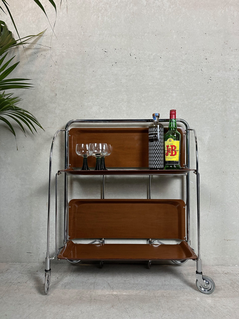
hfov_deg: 56.8
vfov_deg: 71.6
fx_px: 221
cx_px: 120
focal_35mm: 24
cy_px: 160
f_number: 1.78
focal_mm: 6.86
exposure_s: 1/100
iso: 200
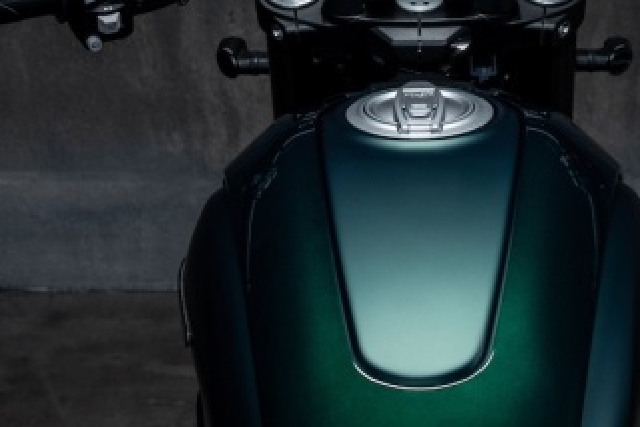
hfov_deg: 18.9
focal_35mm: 108
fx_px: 1921
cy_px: 132
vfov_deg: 12.7
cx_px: 421
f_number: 9
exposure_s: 1/160
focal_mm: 43
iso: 200
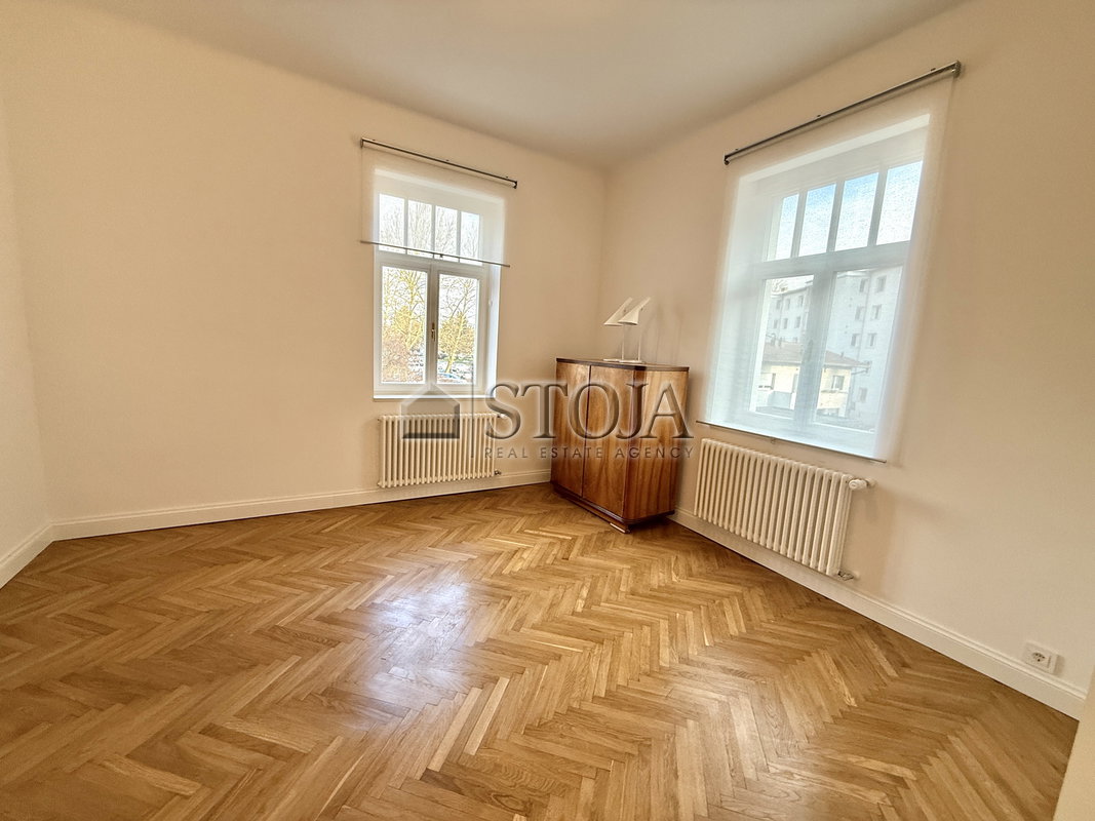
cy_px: 410
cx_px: 548
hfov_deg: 102.1
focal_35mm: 14
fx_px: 443
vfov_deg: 85.7
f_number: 2.2
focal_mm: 2.22
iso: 125
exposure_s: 1/100
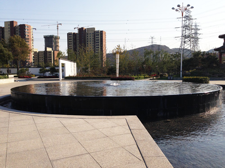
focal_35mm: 33
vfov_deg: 42.9
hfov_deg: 55.4
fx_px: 214
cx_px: 112
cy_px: 84
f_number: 2.4
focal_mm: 4.12
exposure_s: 1/1808
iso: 50
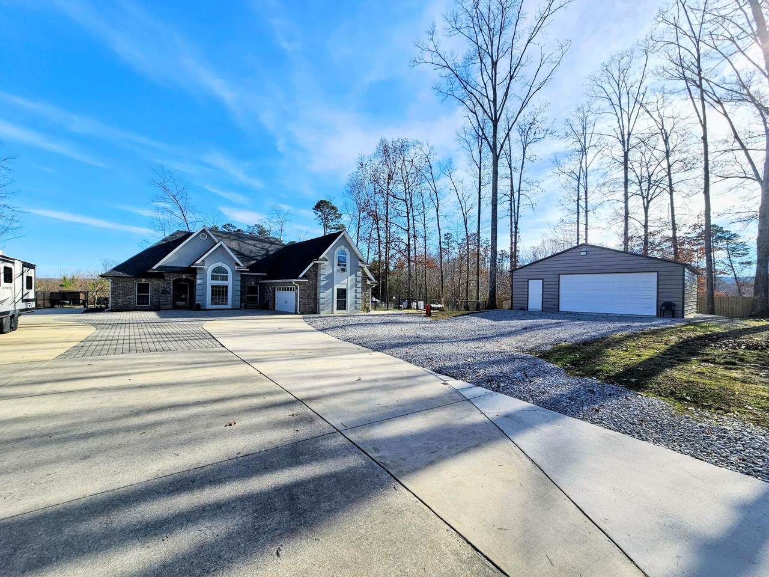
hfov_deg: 106.2
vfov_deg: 89.9
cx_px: 384
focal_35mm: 13
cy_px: 288
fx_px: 289
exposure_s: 1/1542
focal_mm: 2.2
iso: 50
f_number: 2.2
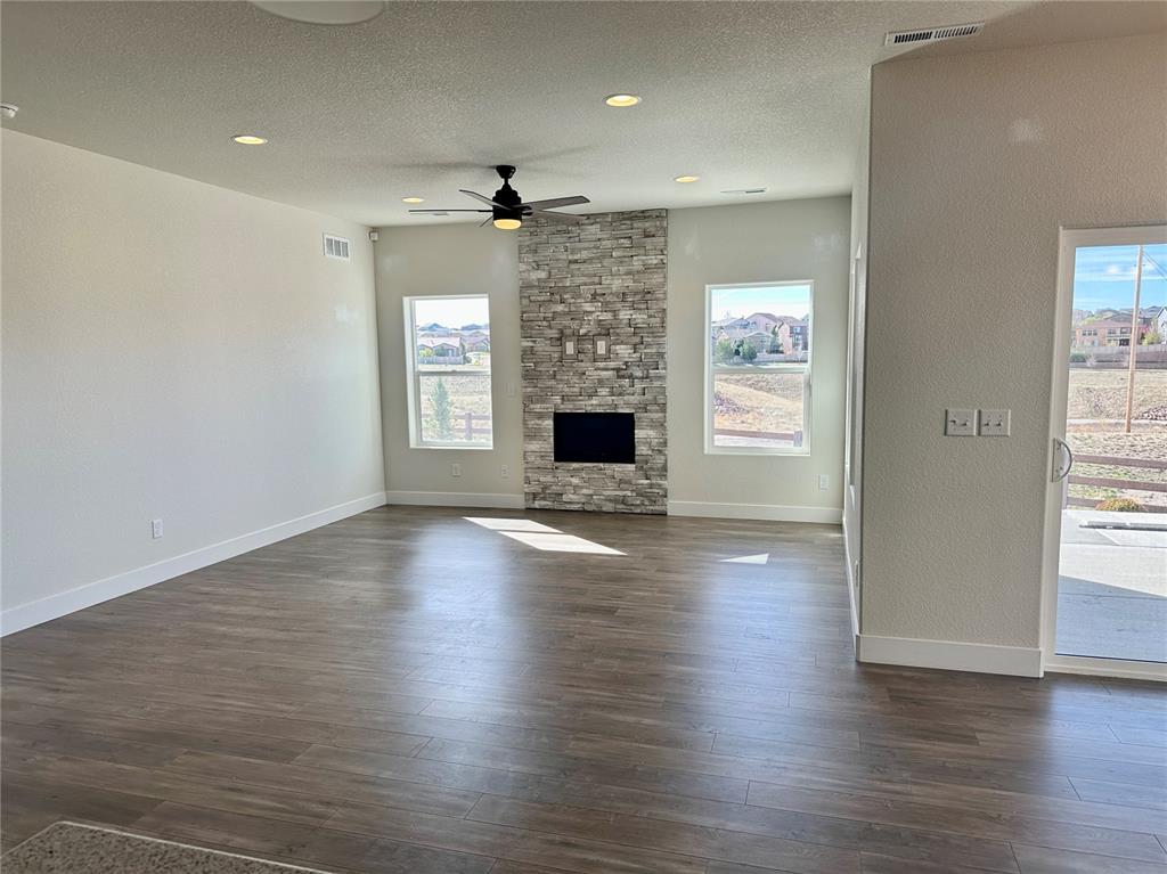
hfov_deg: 71.6
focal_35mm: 24
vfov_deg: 56.8
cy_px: 437
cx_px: 584
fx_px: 809
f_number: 1.78
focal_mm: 6.86
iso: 80
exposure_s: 1/435
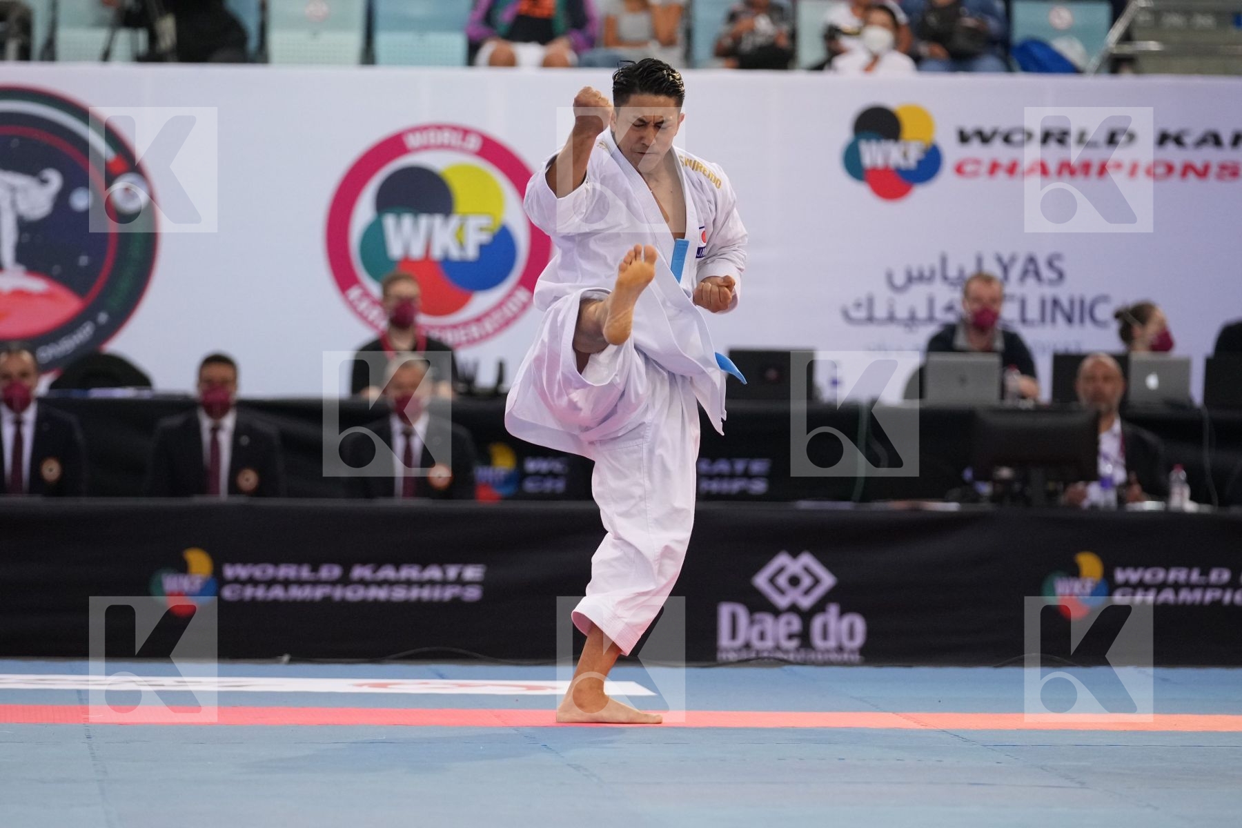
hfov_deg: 8.2
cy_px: 414
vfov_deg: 5.5
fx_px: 8693
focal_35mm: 252
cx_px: 621
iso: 2500
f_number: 2.8
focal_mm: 168
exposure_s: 1/1000
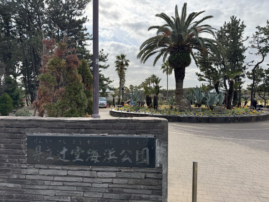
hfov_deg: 71.6
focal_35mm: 24
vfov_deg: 56.8
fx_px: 187
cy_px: 101
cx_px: 134
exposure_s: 1/2506
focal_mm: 6.76
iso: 80
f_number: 1.78
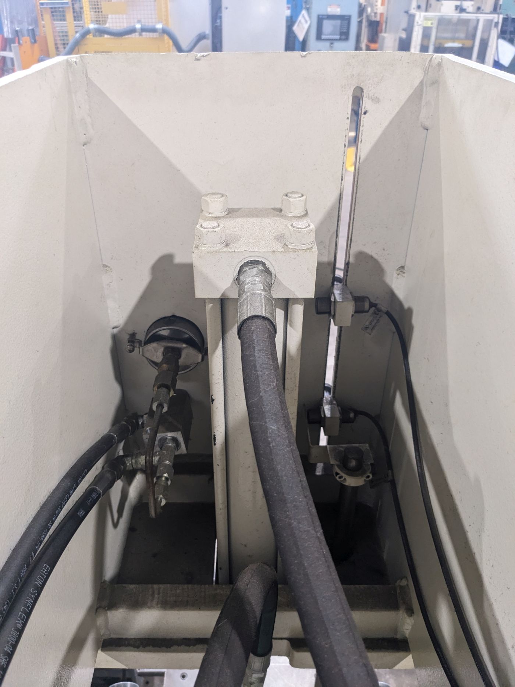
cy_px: 344
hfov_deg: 51.3
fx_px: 536
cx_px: 258
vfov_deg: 65.3
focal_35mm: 27
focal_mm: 4.38
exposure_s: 1/60
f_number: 1.73
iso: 177
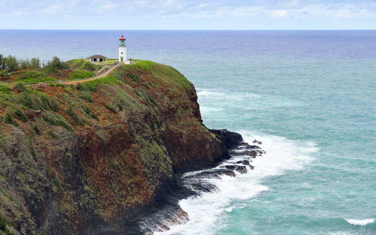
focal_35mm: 72
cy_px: 114
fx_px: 738
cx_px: 188
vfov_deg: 18.1
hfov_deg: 28.6
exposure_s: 1/250
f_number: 8
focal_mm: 70
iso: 200
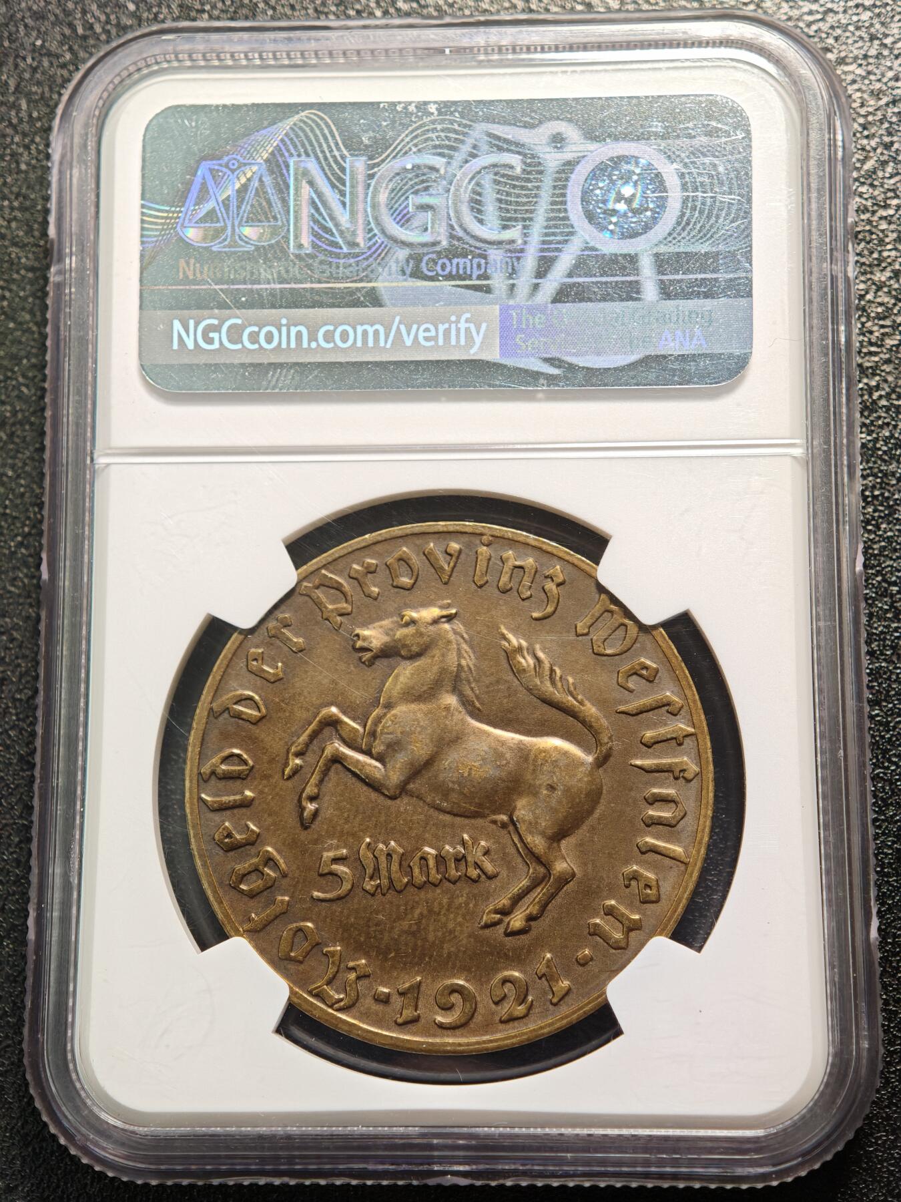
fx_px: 2082
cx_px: 450
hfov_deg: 24.4
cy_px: 601
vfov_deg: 32.2
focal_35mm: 60
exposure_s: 1/95.7
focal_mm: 9
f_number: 2
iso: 640
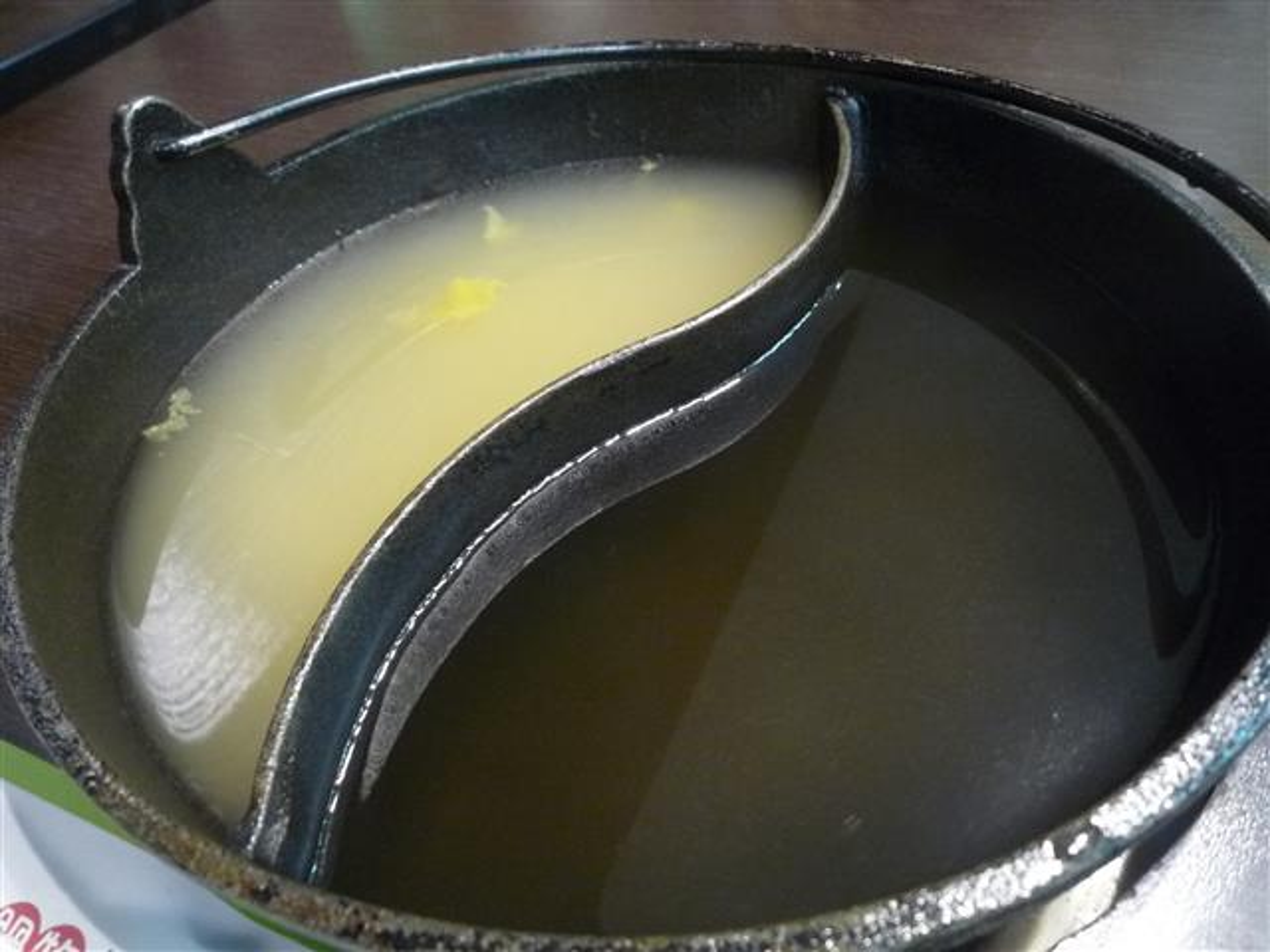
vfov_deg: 54.9
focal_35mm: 25
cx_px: 635
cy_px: 476
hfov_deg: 69.4
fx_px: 917
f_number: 2.8
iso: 400
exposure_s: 1/5
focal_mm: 4.4
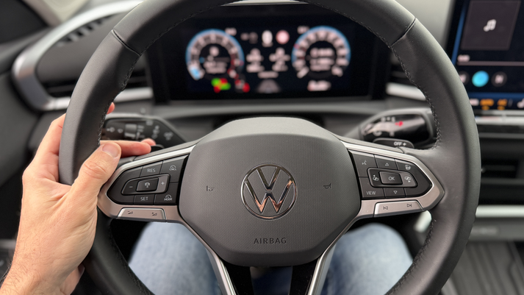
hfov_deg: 69.9
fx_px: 375
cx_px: 264
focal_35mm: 27
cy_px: 158
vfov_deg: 42.9
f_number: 1.78
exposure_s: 1/121
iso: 200
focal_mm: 6.76
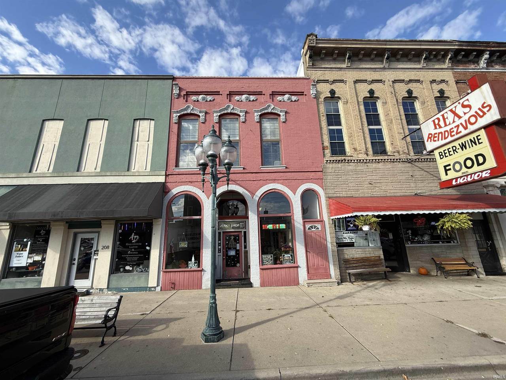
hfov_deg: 102.1
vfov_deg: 85.7
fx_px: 205
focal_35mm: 14
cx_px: 253
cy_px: 190
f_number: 2.2
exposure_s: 1/942
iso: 50
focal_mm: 2.22
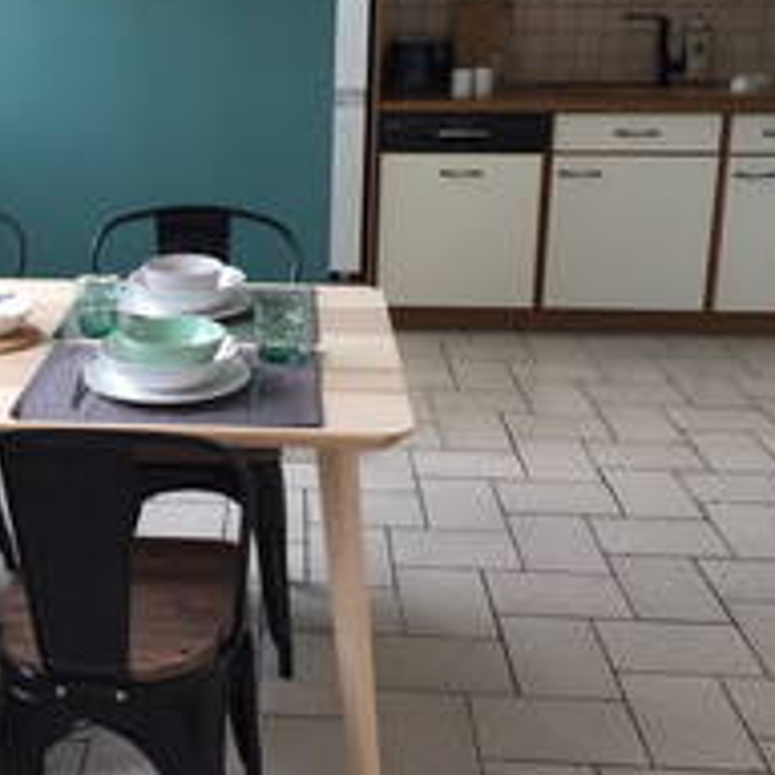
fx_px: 1216
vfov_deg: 35.0
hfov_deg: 34.6
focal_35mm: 48
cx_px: 198
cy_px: 258
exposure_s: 1/100
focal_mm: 4.15
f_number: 2.2
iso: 32
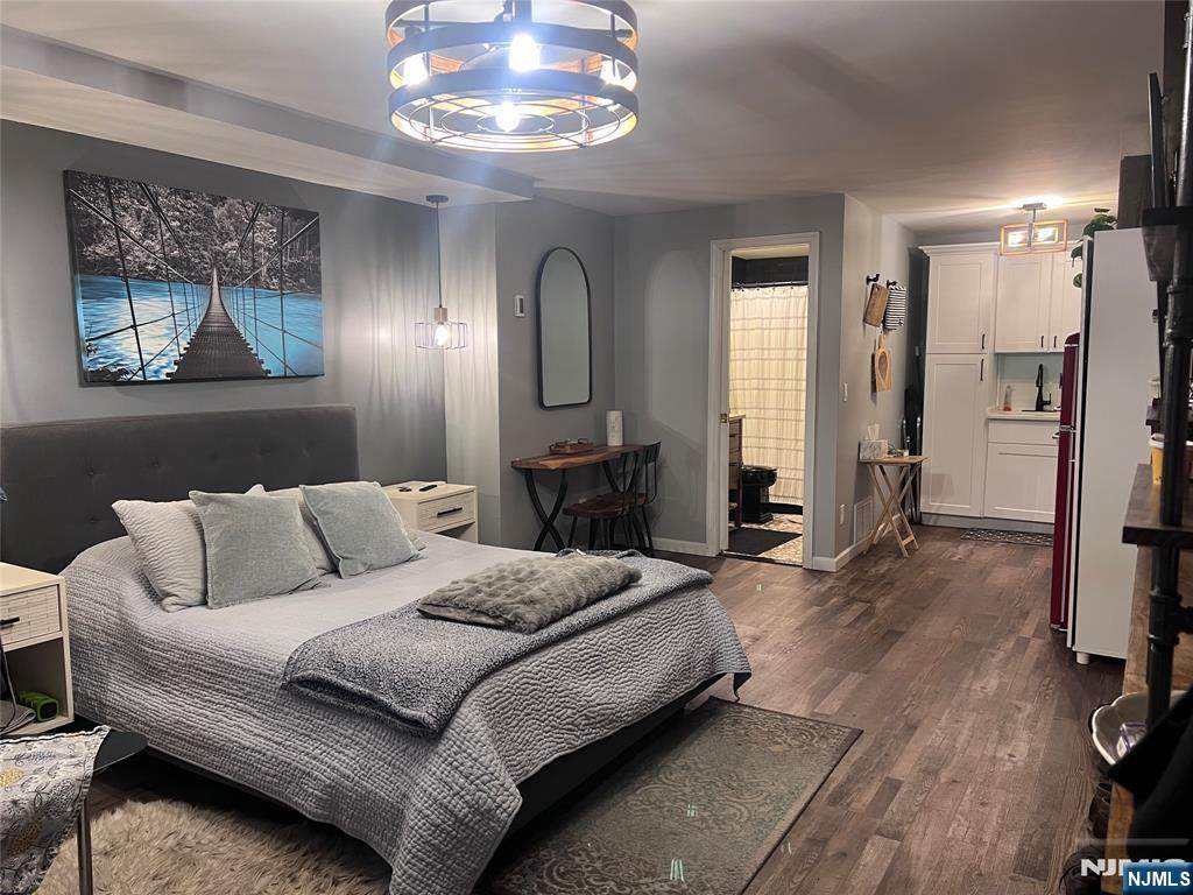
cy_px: 448
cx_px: 596
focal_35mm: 26
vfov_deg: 53.1
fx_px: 896
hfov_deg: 67.3
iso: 200
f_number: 1.5
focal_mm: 5.7
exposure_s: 1/60
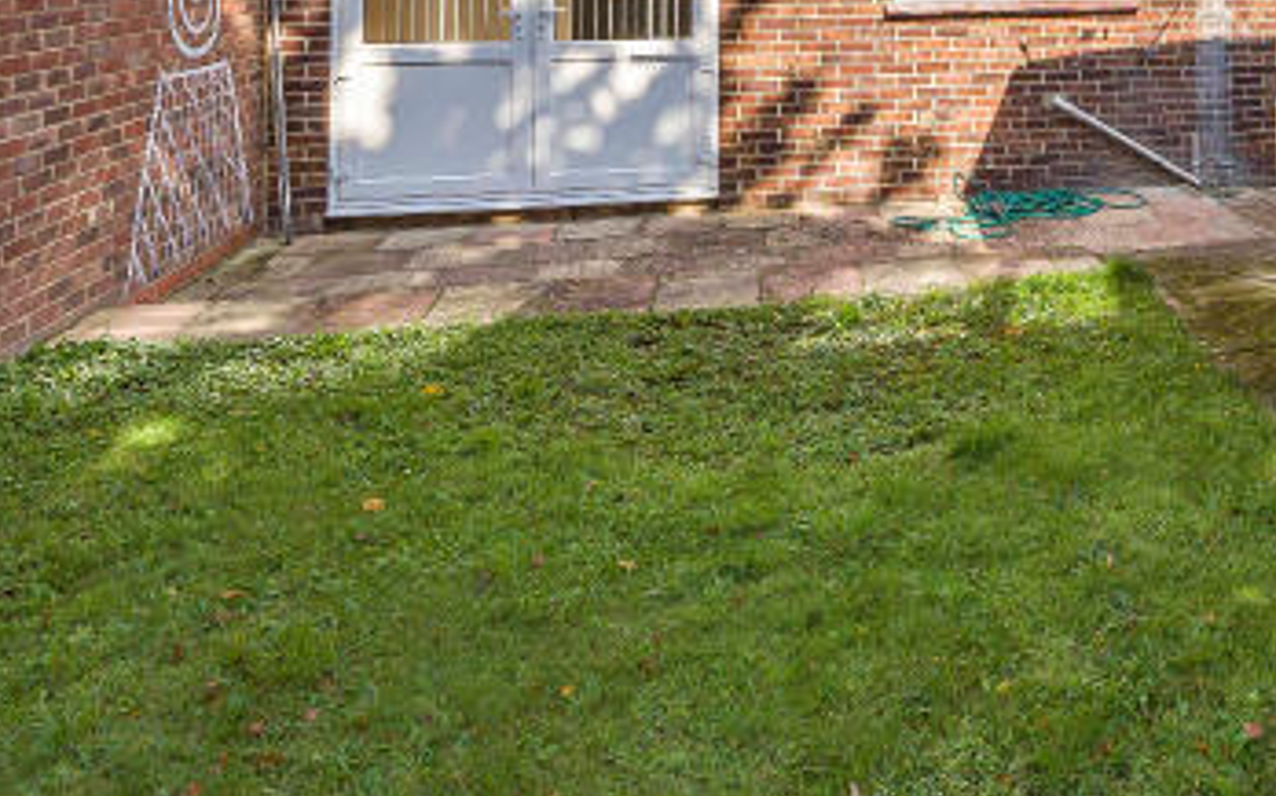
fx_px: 1251
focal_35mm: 36
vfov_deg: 31.7
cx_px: 1195
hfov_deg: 47.4
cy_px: -57
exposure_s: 1/320
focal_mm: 12
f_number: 9
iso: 250
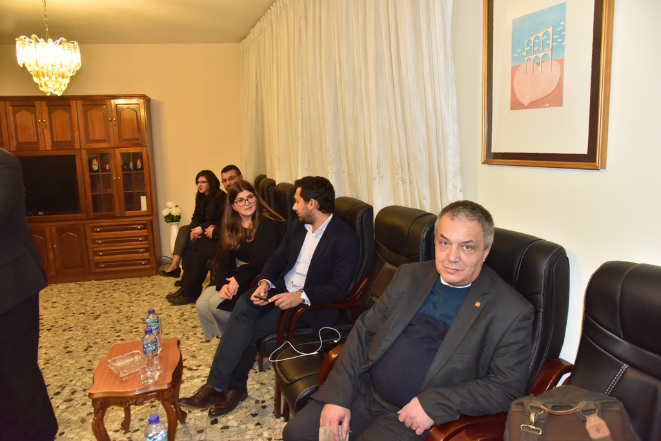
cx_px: 330
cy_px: 220
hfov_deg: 73.7
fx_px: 441
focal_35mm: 24
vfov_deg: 53.1
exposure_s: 1/160
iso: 2500
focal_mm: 24
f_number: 6.3
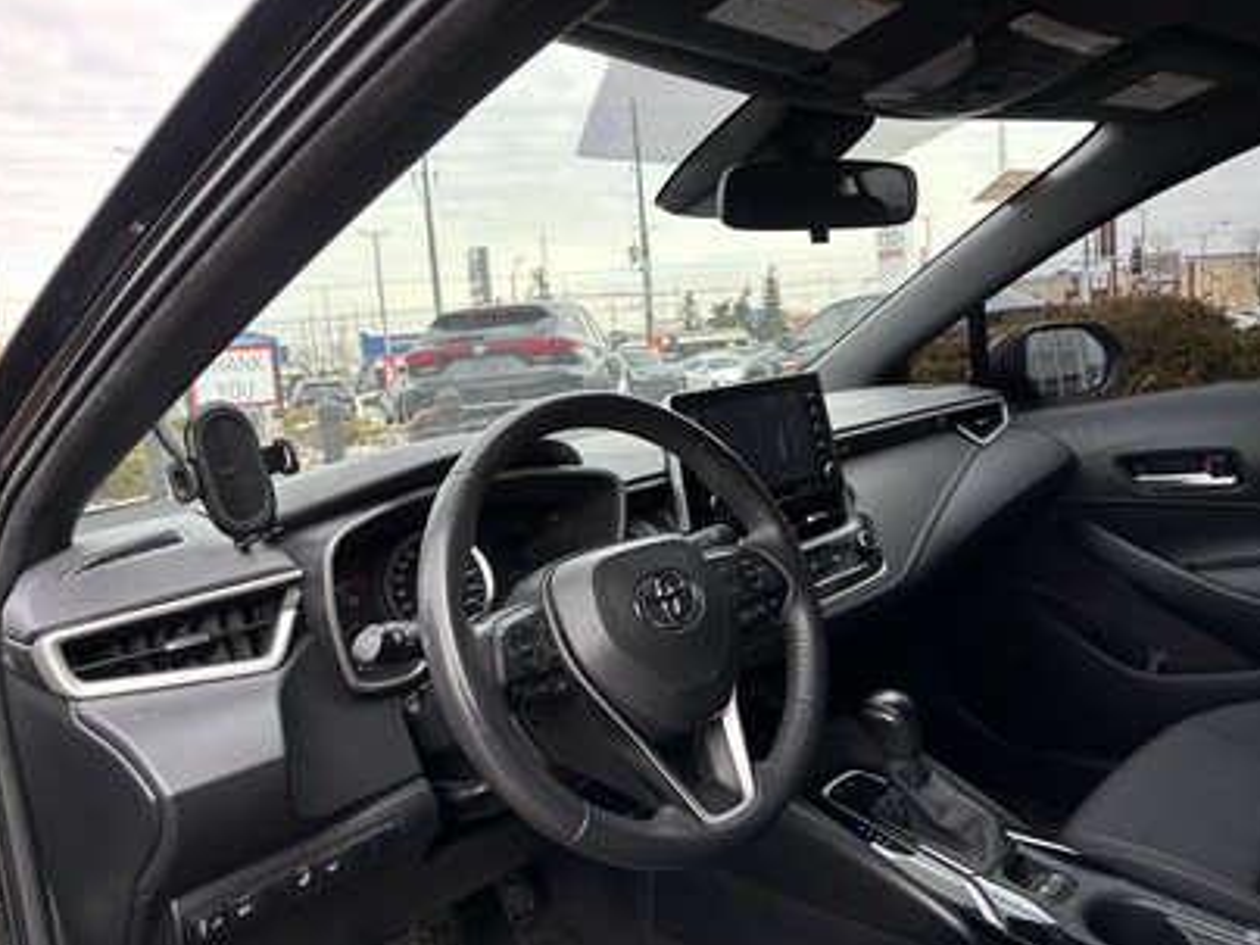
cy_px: 463
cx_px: 639
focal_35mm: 27
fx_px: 983
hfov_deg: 65.3
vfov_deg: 51.4
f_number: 1.6
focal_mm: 5.96
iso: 50
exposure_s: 1/481
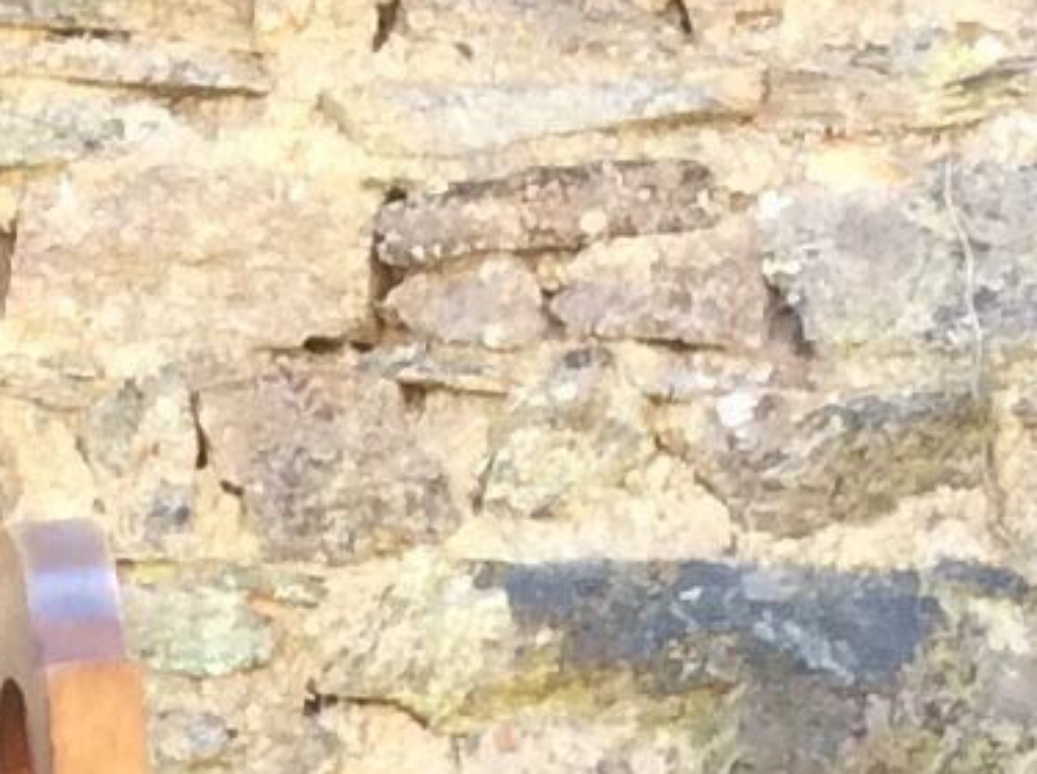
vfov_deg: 6.0
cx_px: -282
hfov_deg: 8.8
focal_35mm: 221
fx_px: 6610
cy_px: 2574
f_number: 2.4
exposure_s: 1/100
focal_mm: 3.3
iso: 40
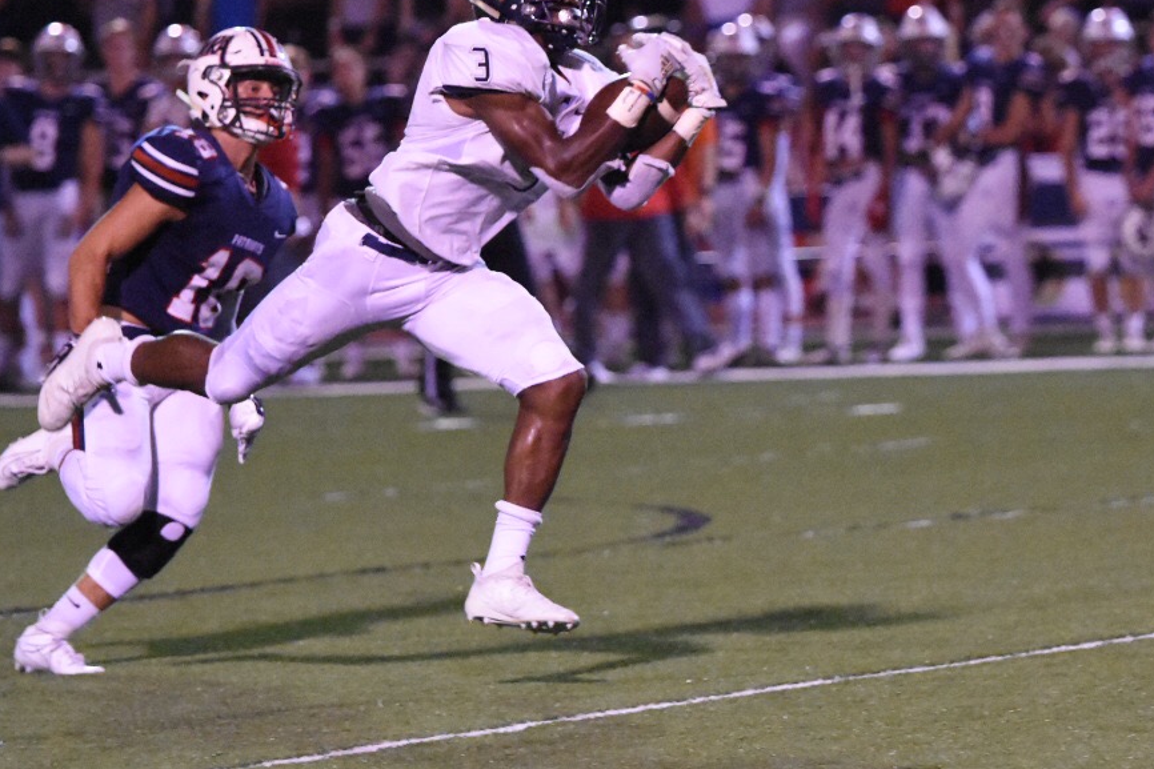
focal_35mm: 379
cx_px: 907
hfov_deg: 5.4
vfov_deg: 3.6
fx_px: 12144
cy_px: 60
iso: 10000
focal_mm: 135
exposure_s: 1/1000
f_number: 2.8
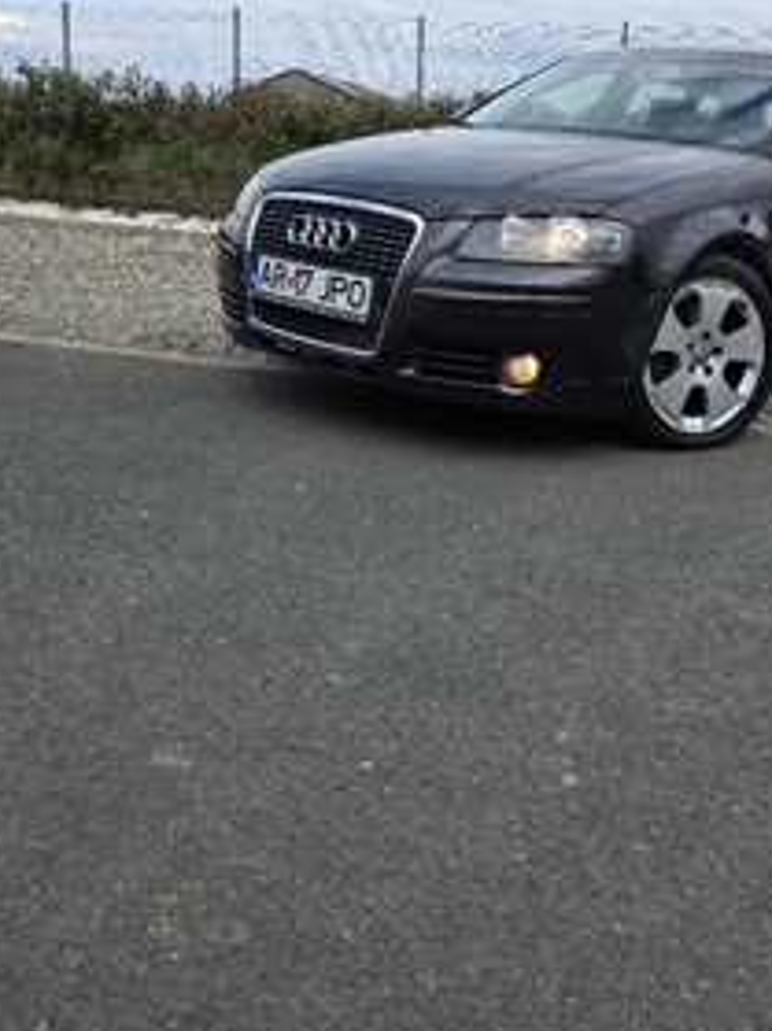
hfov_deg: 42.3
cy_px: 318
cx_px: 525
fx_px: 982
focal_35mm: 33
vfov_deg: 53.9
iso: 80
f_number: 1.7
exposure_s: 1/3333
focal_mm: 6.3
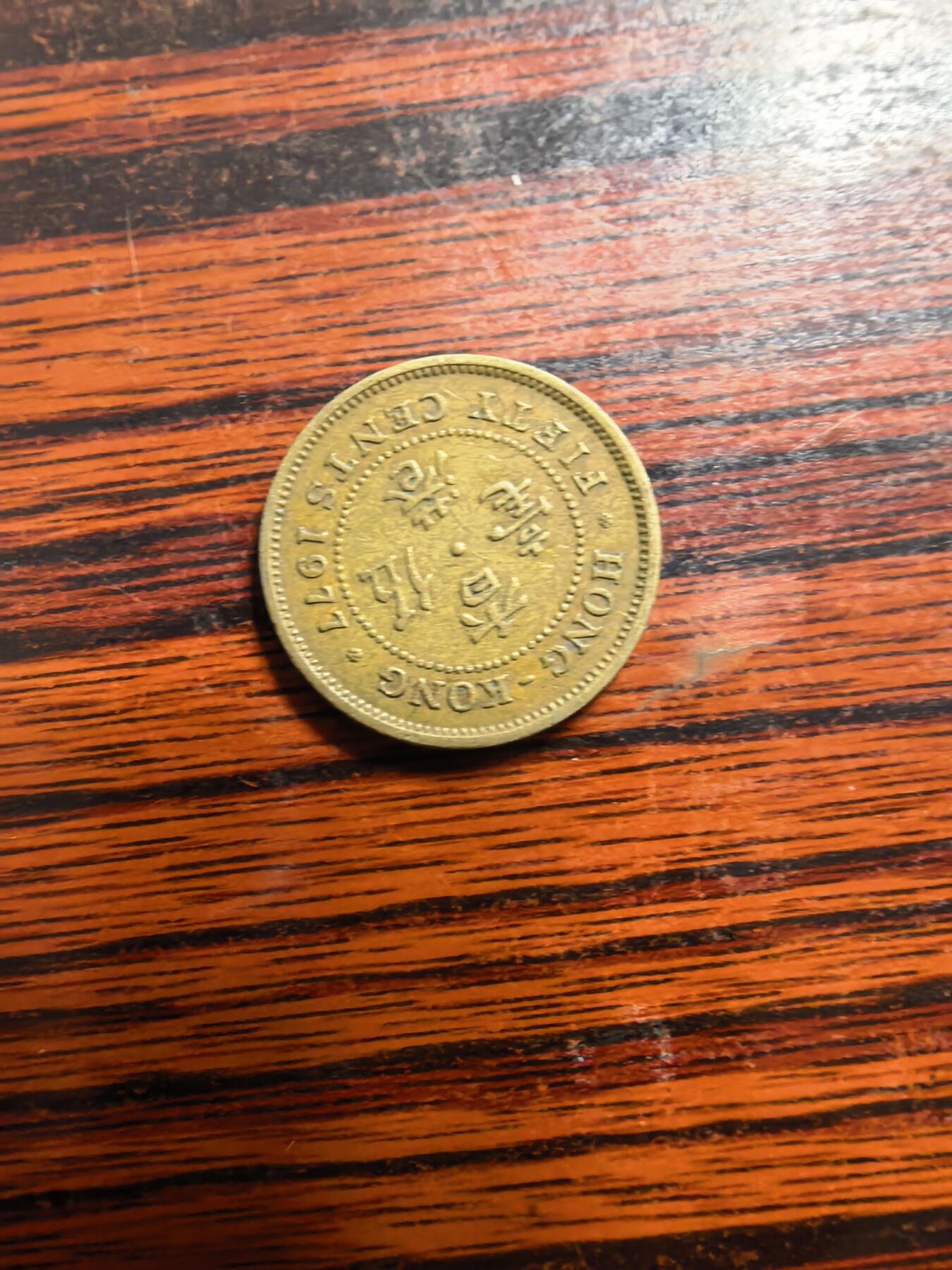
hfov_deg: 56.8
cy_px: 635
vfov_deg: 71.6
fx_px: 880
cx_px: 476
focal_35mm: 24
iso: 400
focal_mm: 1.95
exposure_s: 1/33.3
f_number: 2.2
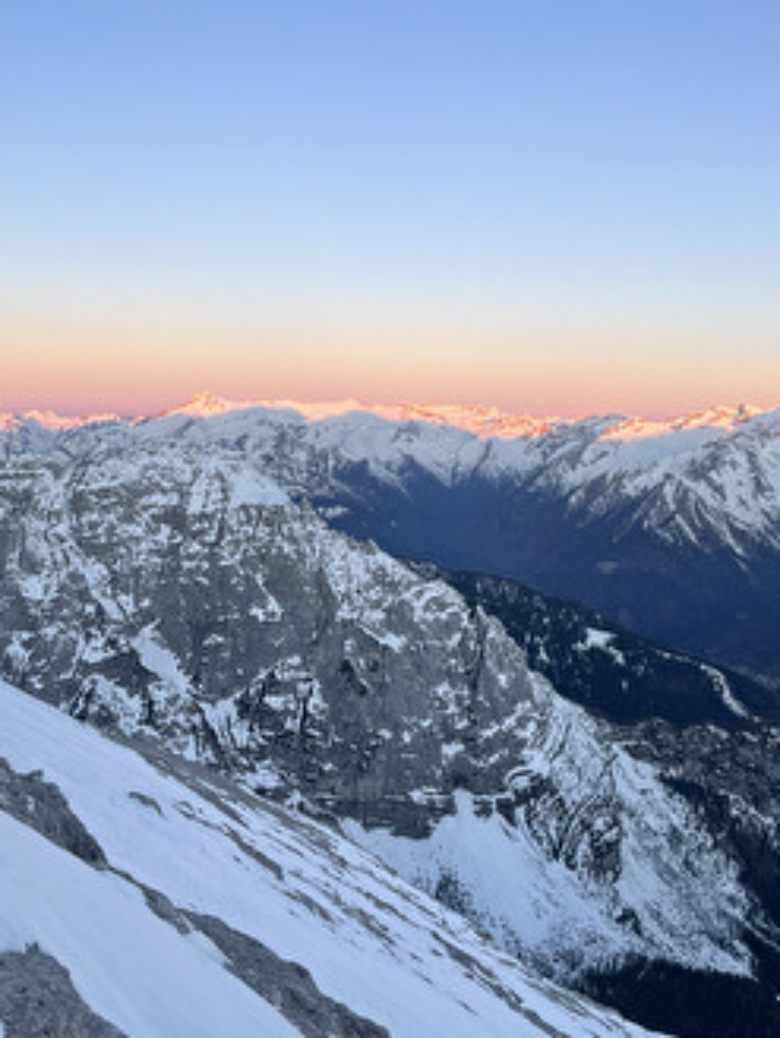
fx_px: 1021
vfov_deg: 53.9
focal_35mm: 34
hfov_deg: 41.8
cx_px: 399
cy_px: 514
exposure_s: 1/202
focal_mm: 4.2
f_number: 1.6
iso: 32
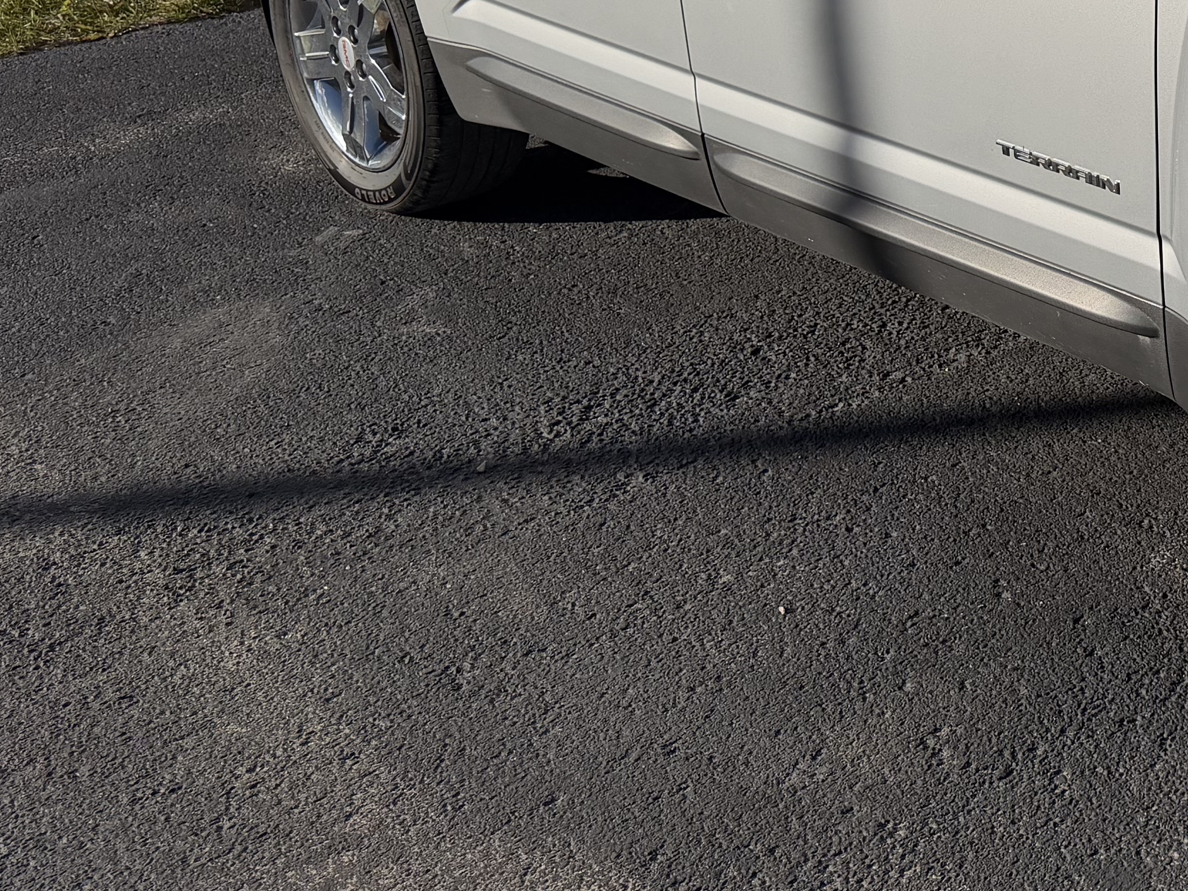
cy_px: 12
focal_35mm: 58
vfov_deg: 24.2
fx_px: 1991
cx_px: 1325
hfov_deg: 29.7
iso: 125
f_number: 1.78
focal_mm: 6.76
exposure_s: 1/11905
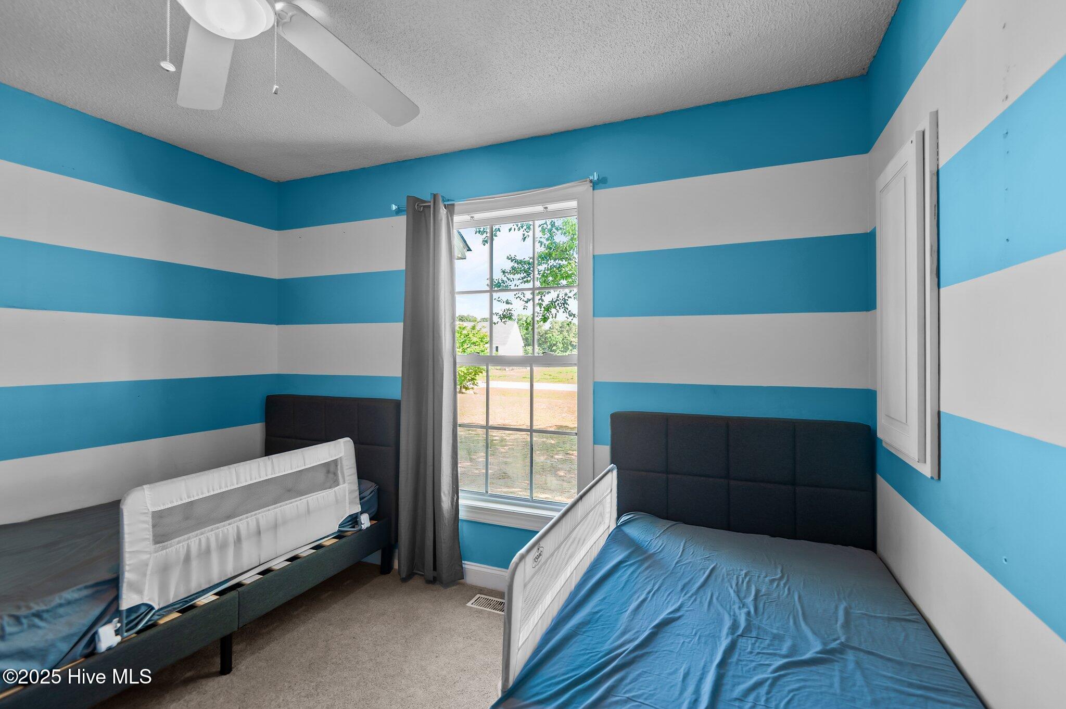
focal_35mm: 16
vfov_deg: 73.7
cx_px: 533
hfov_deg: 96.8
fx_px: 473
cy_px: 354
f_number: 4
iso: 400
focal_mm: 16
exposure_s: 1/13
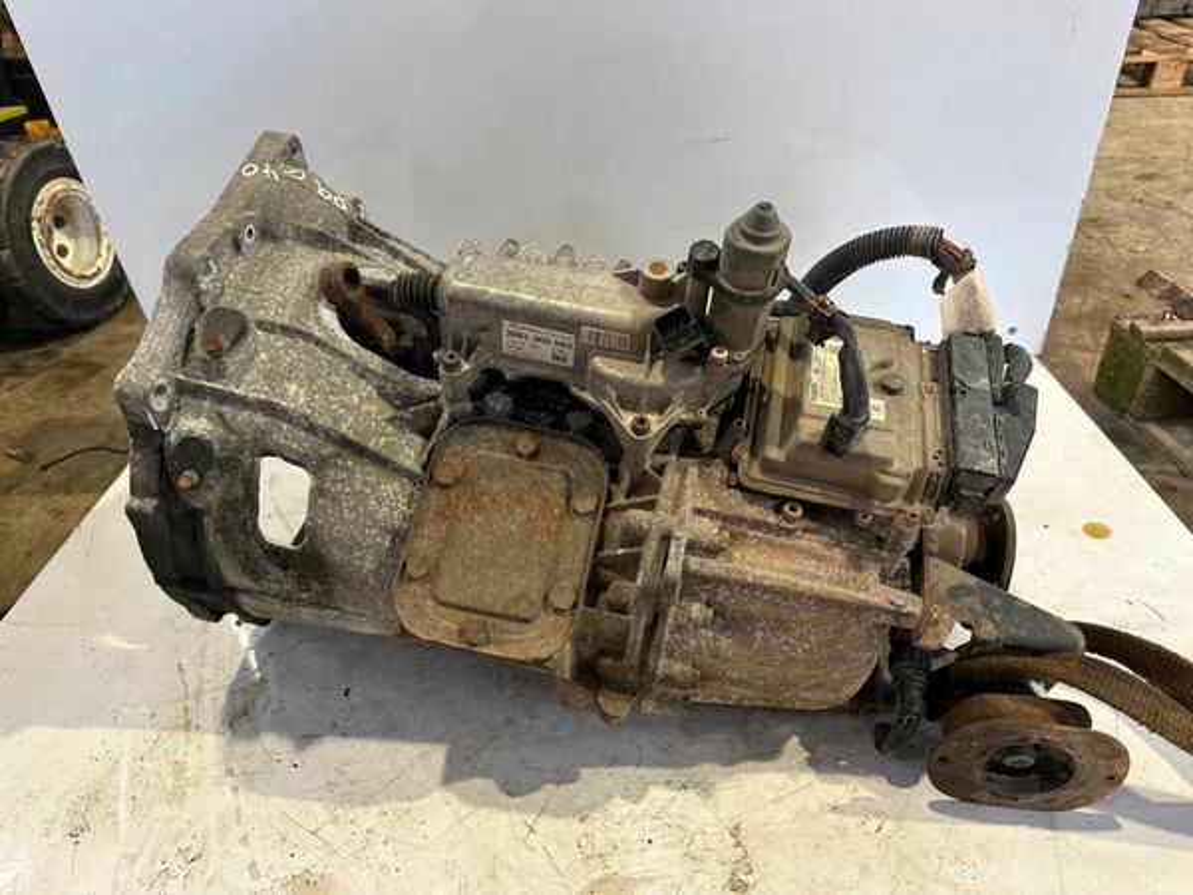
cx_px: 596
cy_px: 448
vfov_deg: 56.8
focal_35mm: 24
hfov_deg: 71.6
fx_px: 827
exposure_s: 1/50
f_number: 1.78
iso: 250
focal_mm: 6.86
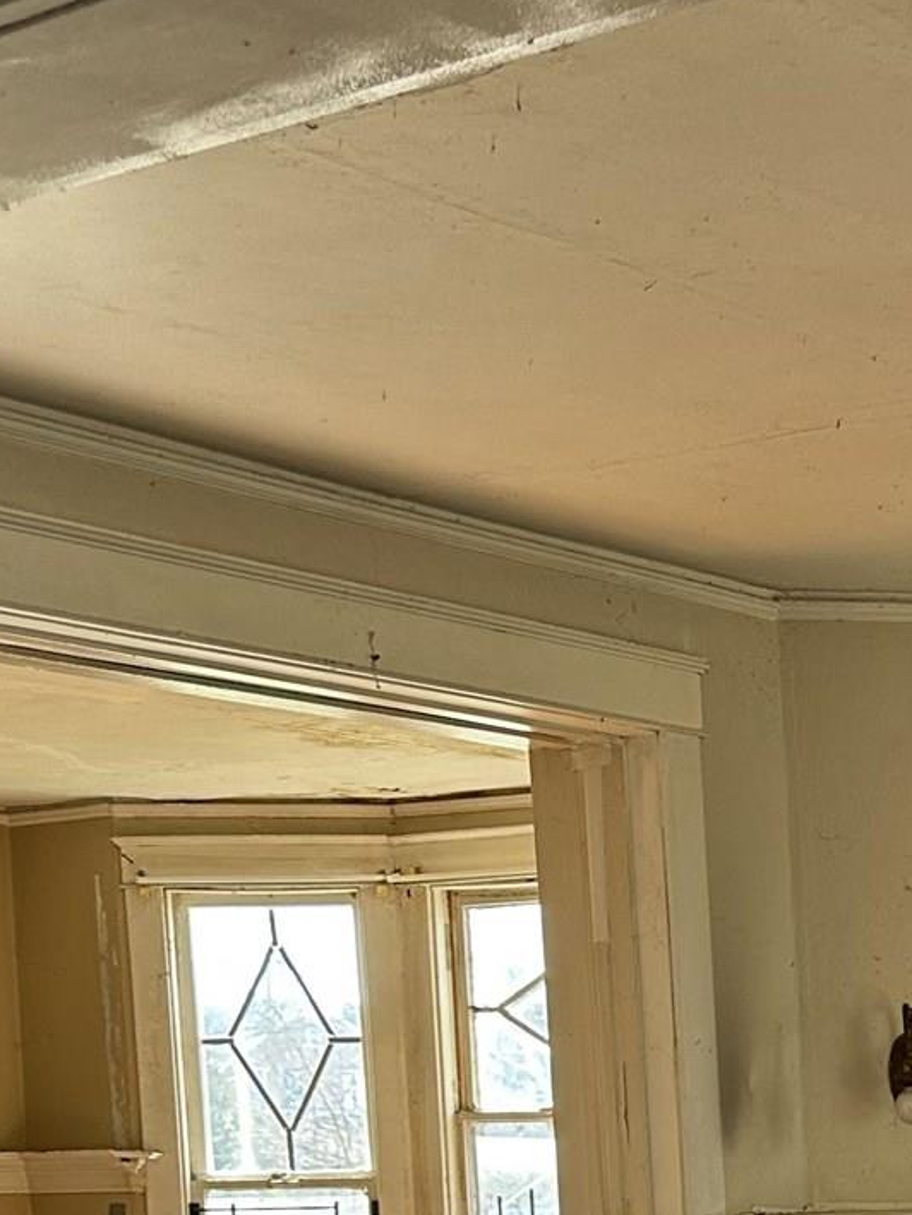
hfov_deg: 17.3
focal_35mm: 78
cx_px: 1301
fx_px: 2739
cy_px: 1472
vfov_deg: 22.9
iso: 100
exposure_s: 1/121
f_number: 1.78
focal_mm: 6.86
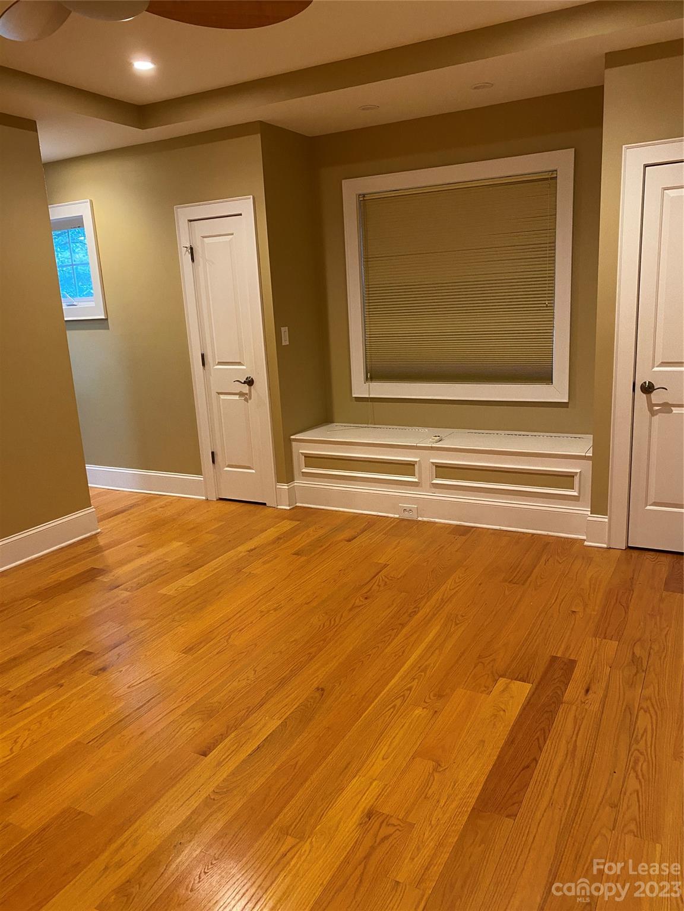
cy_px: 456
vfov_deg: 67.3
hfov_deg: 53.1
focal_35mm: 26
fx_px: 685
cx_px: 342
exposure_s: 1/58
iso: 320
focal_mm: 4.25
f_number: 1.8
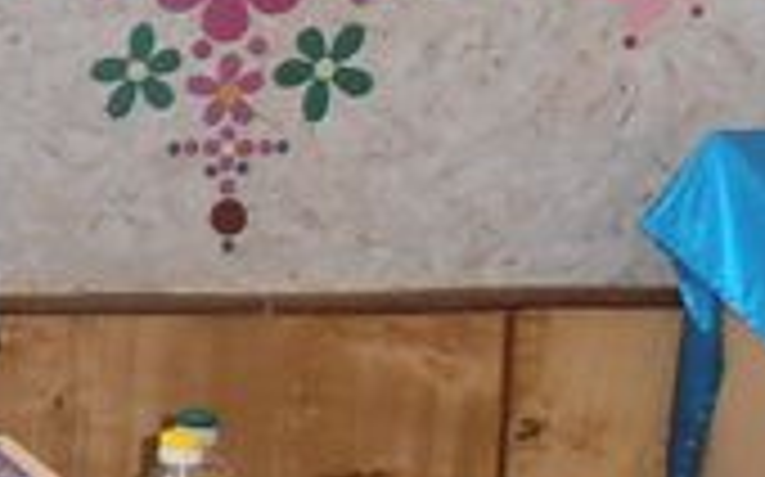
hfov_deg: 15.1
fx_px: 2500
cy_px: 68
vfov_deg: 10.8
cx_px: -616
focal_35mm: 120
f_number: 3
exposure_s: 1/30
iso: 125
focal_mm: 4.2
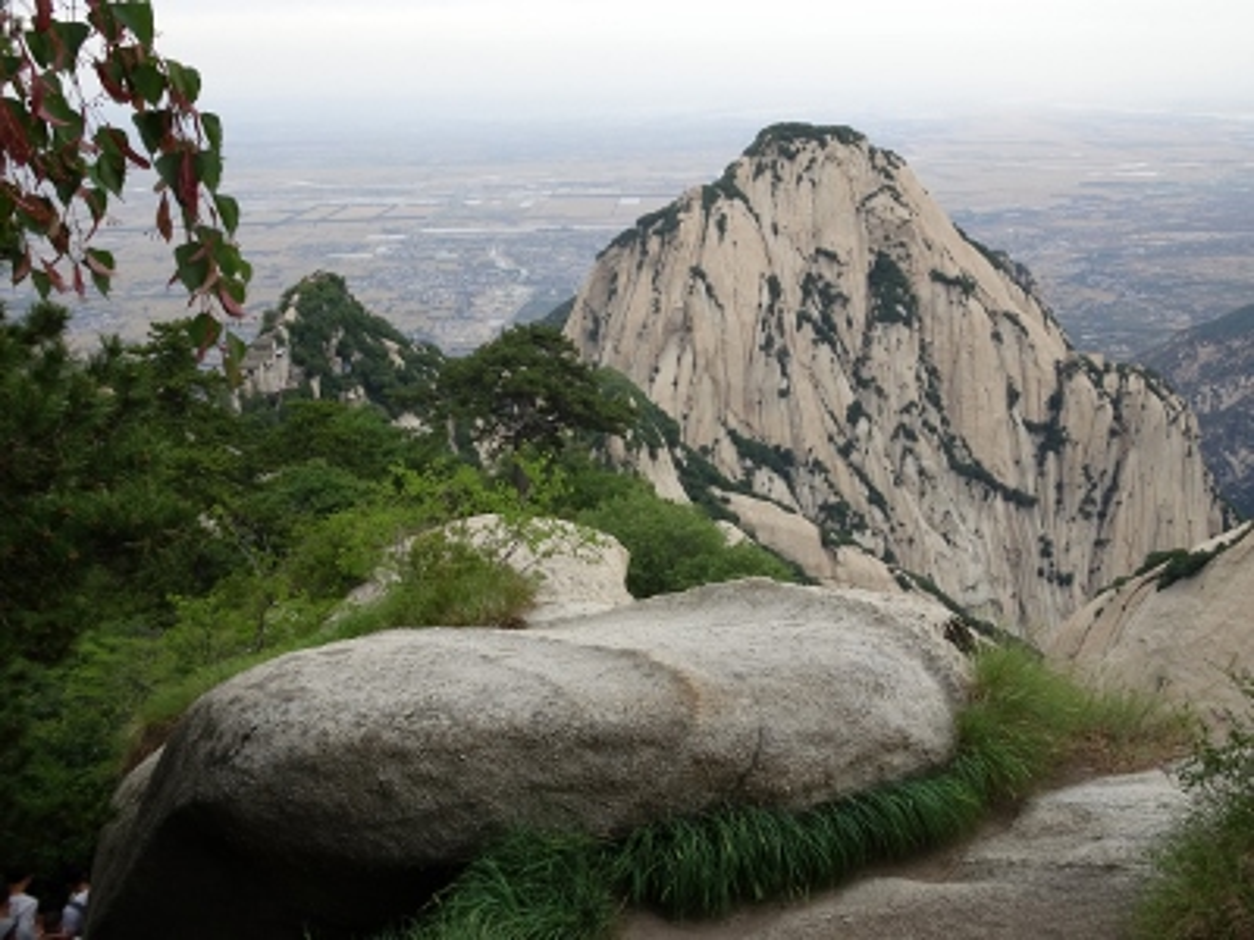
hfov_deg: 55.4
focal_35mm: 33
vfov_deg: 42.9
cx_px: 627
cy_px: 470
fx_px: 1195
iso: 80
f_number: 4
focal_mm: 5.61
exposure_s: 1/250
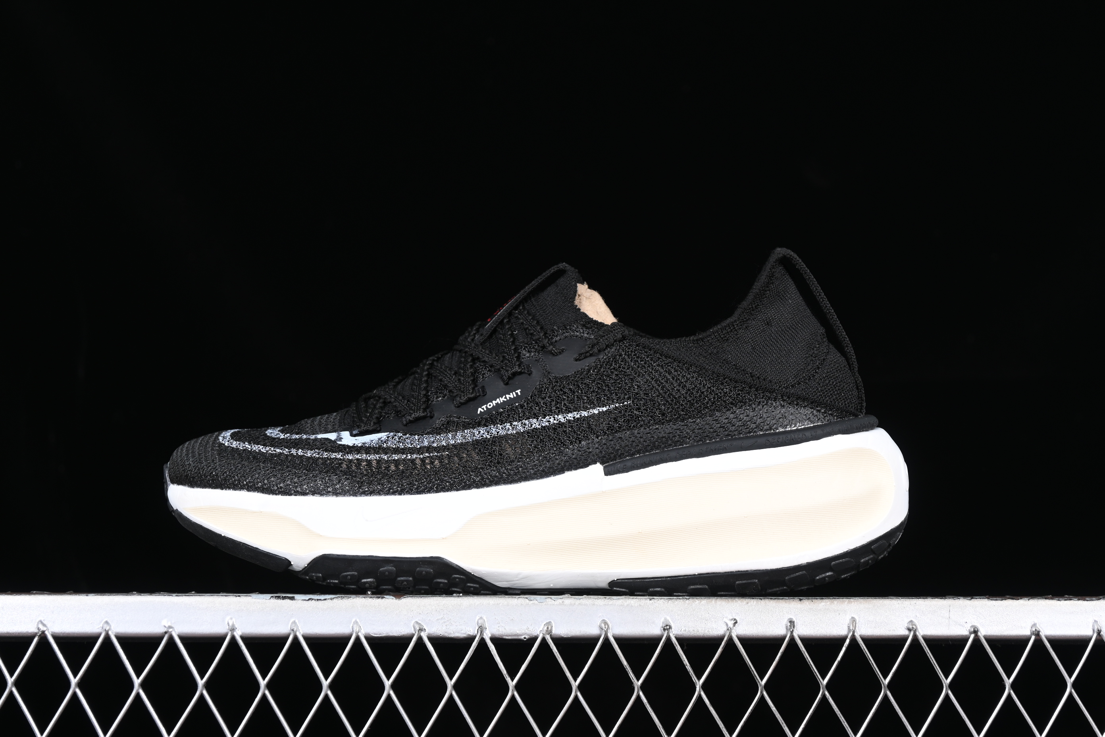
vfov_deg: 18.2
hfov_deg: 27.0
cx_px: 552
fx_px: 2302
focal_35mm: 75
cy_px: 368
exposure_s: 1/60
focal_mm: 50
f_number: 6.3
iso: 160
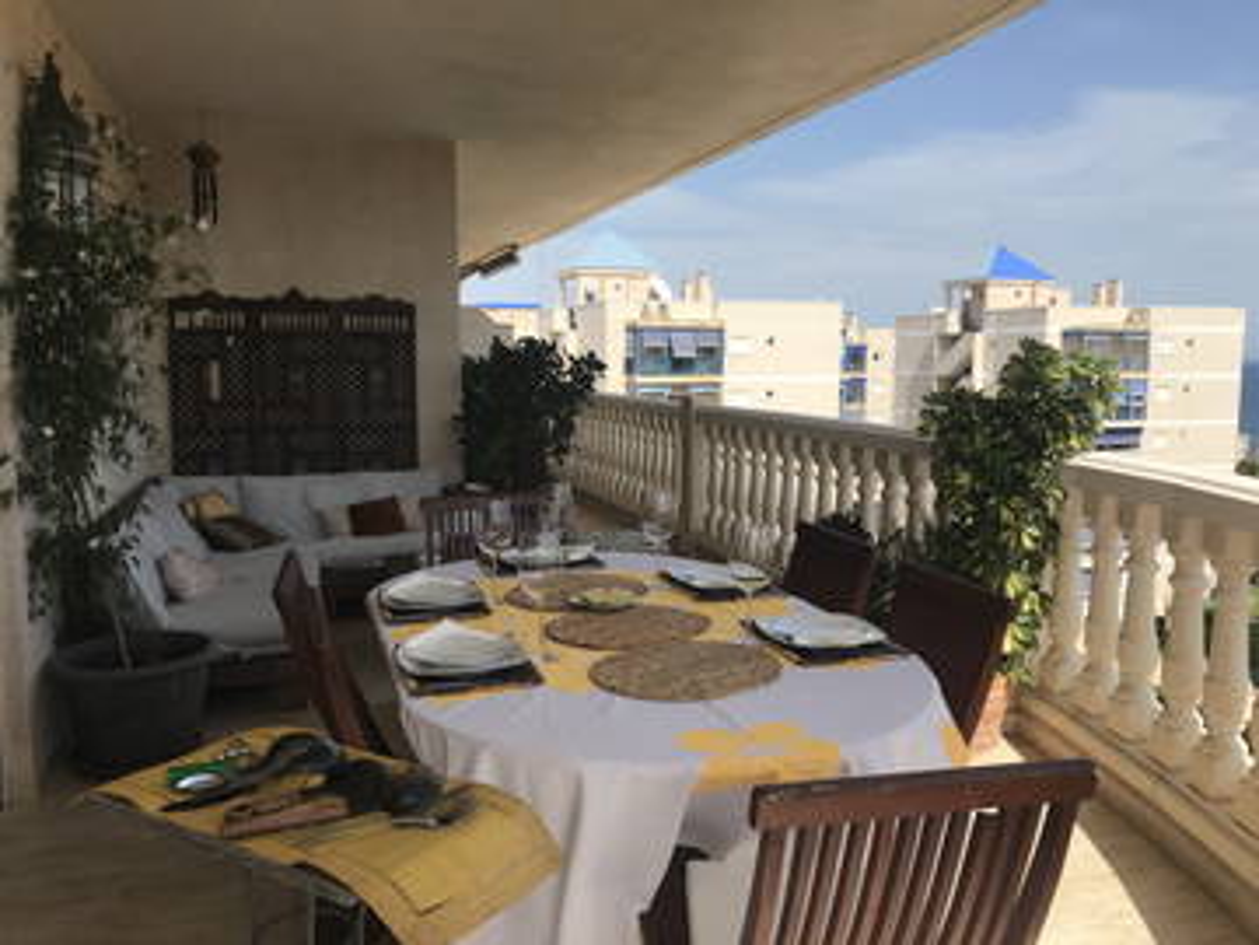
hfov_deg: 63.4
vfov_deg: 49.7
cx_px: 630
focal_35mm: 28
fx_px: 1018
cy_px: 472
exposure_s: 1/2660
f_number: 1.8
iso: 20
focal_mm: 3.99
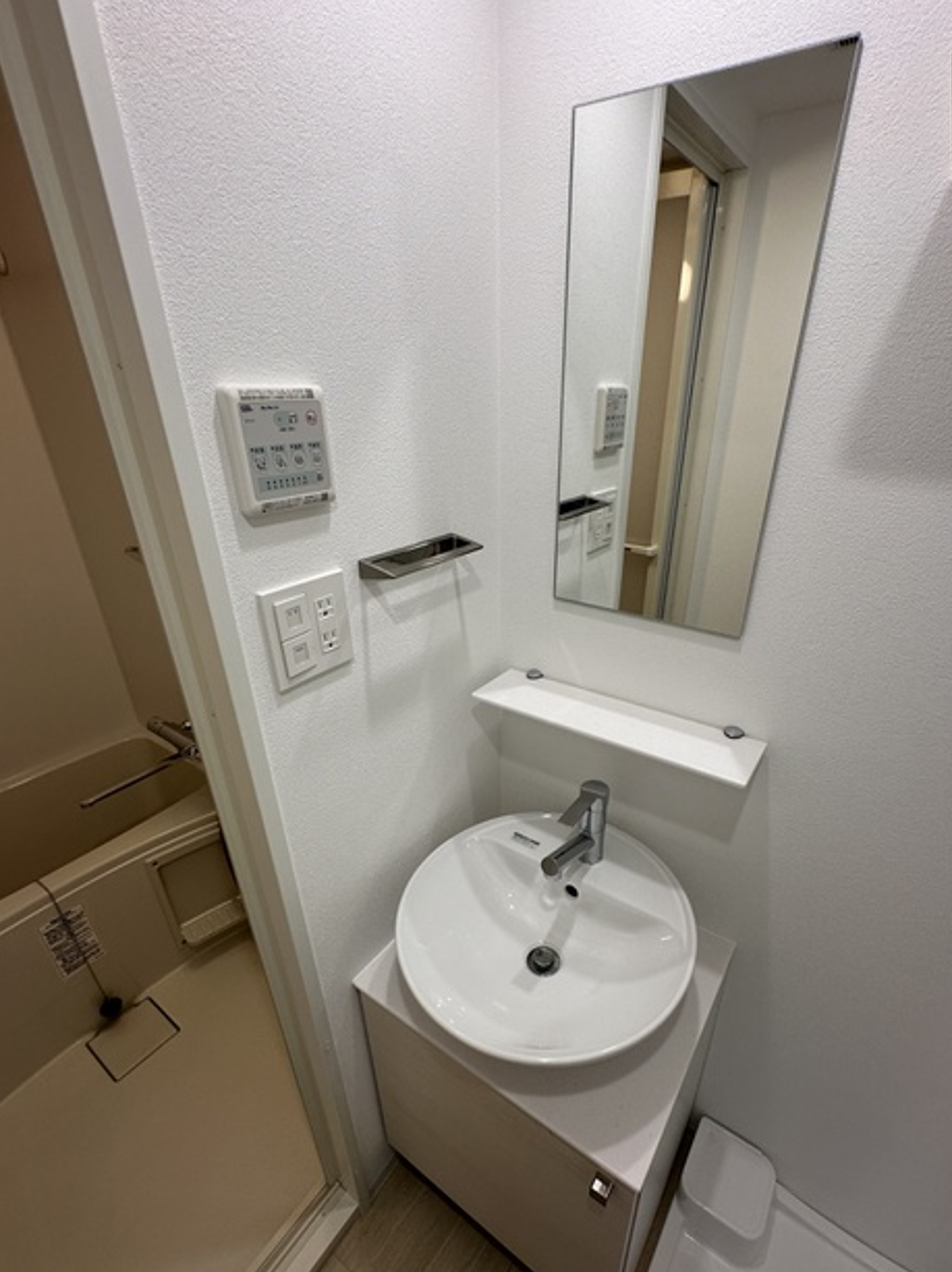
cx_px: 515
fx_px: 587
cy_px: 685
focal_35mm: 16
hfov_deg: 77.9
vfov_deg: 94.4
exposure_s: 1/99
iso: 64
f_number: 2.2
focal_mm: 2.22
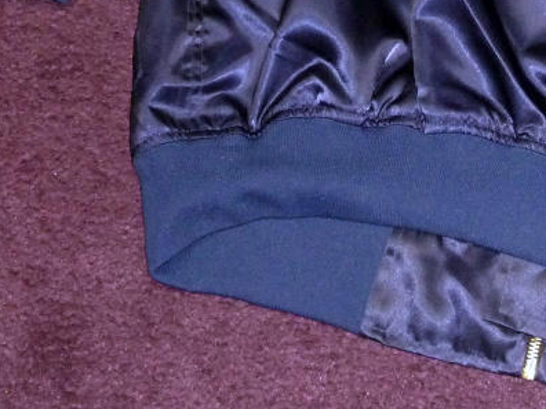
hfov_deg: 16.5
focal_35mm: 112
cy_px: -125
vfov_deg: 12.8
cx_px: 722
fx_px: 1767
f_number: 3.6
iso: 400
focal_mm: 6.1
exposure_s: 1/25
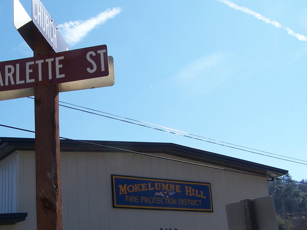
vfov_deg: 27.0
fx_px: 479
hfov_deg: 35.1
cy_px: 138
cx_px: 92
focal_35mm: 54
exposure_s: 1/800
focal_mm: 6.3
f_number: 4
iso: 80
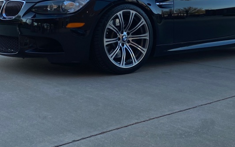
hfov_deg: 37.8
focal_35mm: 53
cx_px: 155
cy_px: 16
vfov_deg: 23.8
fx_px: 340
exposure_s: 1/950
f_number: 1.8
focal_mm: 4.25
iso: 32
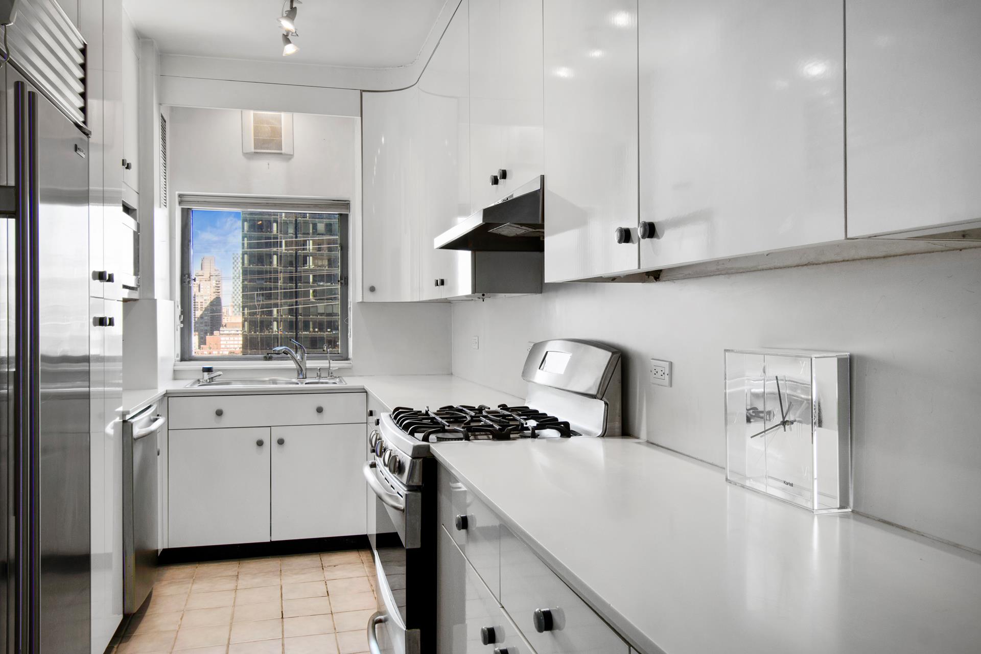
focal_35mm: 27
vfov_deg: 47.9
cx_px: 490
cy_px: 327
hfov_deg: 67.4
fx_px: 736
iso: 100
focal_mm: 18
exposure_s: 1/10
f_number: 8
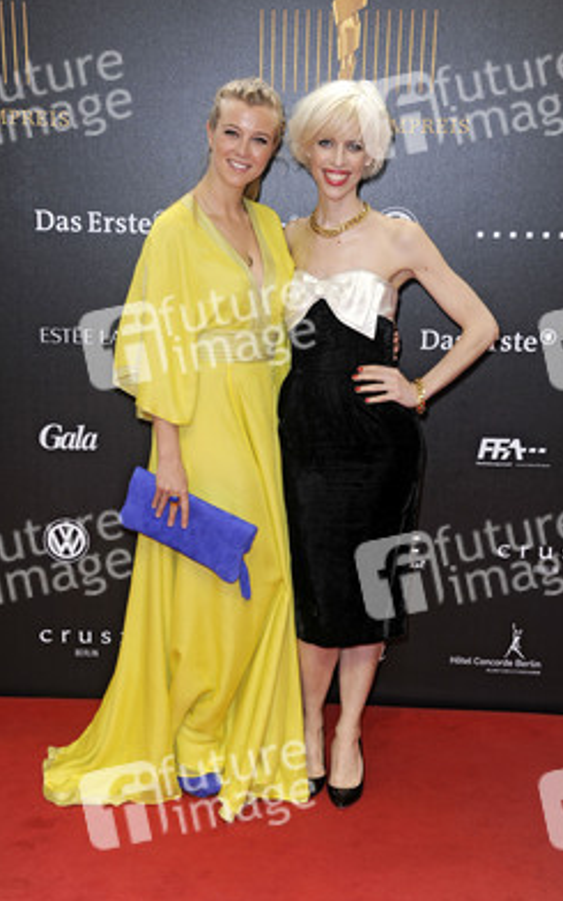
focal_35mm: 54
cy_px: 450
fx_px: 1326
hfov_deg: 24.0
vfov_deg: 37.5
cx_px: 264
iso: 500
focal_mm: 52
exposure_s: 1/160
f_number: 6.3
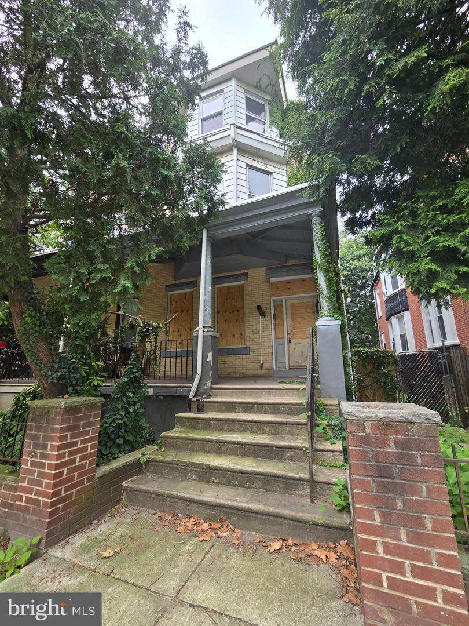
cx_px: 234
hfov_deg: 89.9
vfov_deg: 106.2
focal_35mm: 13
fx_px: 235
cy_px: 313
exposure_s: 1/132
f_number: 2.2
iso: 50
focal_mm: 2.2
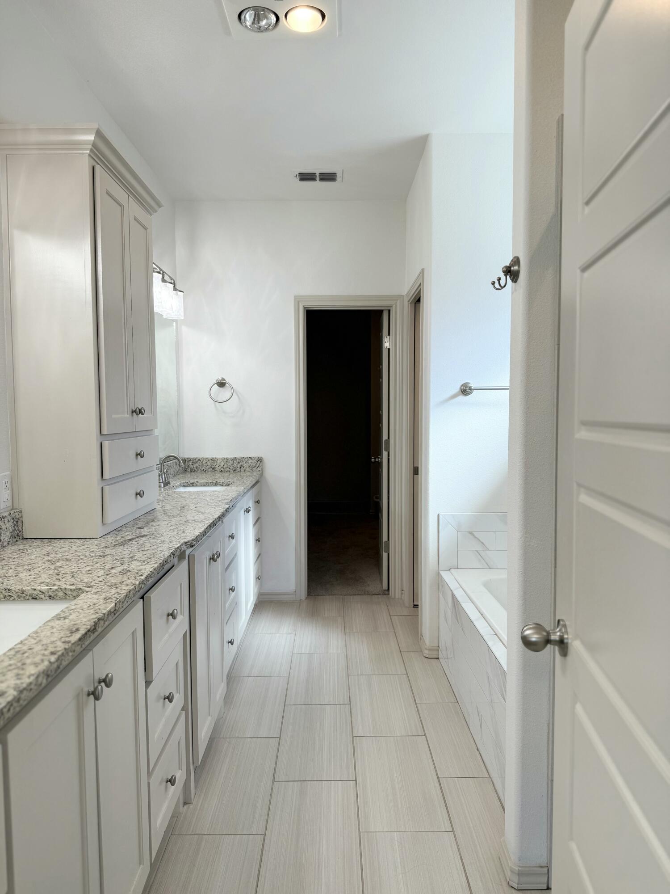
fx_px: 619
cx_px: 335
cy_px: 447
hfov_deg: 56.8
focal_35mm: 24
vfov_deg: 71.6
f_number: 1.78
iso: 64
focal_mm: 6.76
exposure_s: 1/155
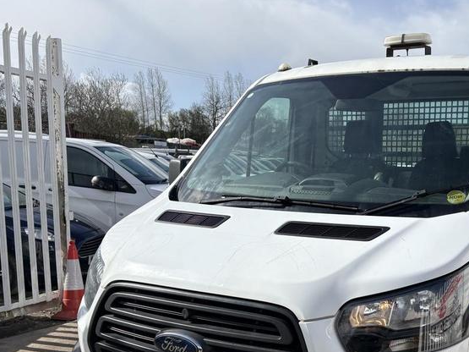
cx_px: 345
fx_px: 569
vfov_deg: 33.6
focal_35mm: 42
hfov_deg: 43.5
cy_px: 269
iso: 50
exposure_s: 1/5348
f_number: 1.6
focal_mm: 5.96
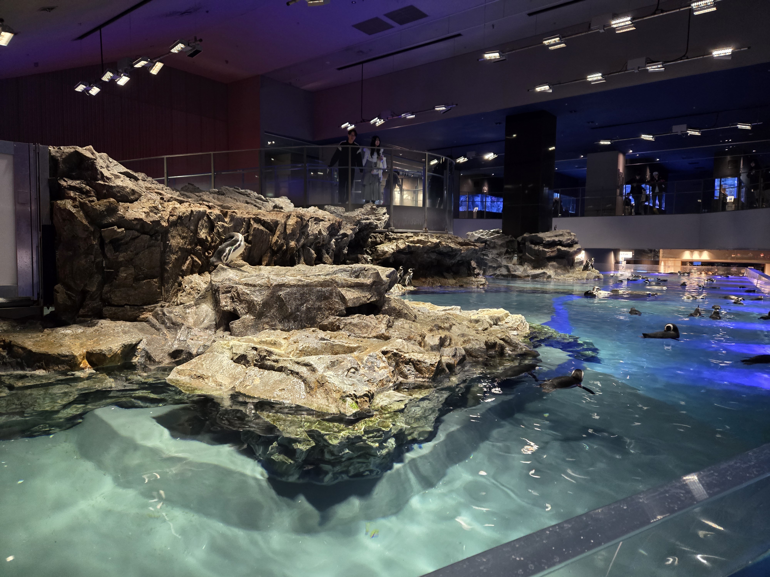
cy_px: 288
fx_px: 512
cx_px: 385
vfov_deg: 58.9
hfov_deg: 73.9
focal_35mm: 23
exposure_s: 1/32.9
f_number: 1.8
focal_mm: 5.4
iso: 500
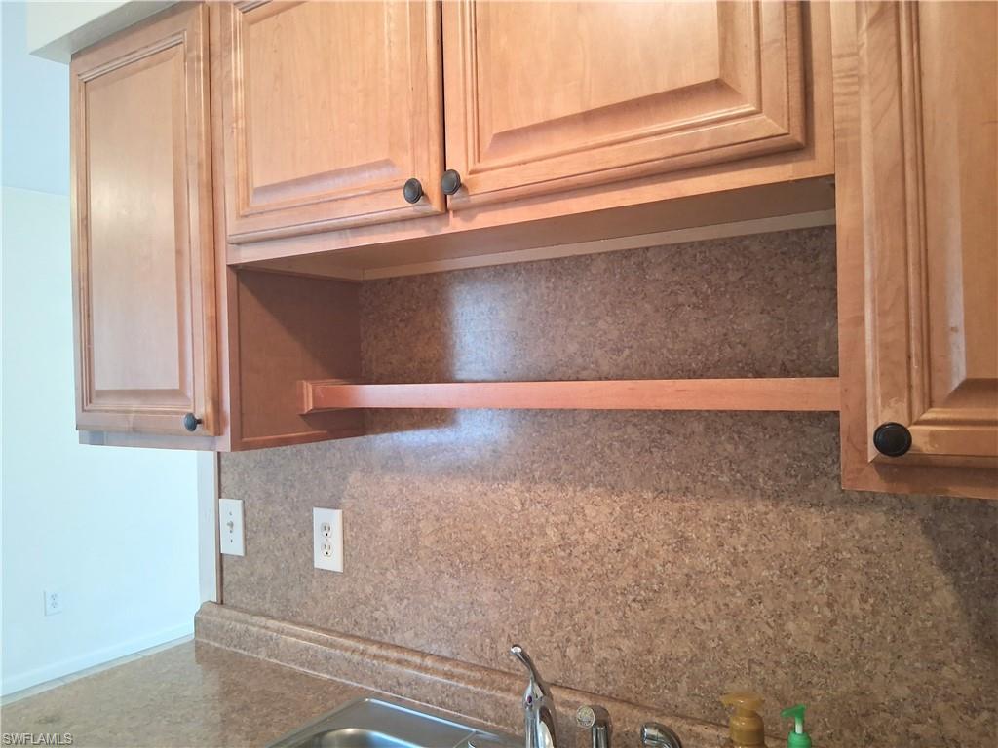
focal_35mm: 26
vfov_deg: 53.1
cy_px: 374
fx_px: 750
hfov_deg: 67.3
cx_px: 499
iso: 500
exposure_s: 1/24
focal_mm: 3.98
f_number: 1.8
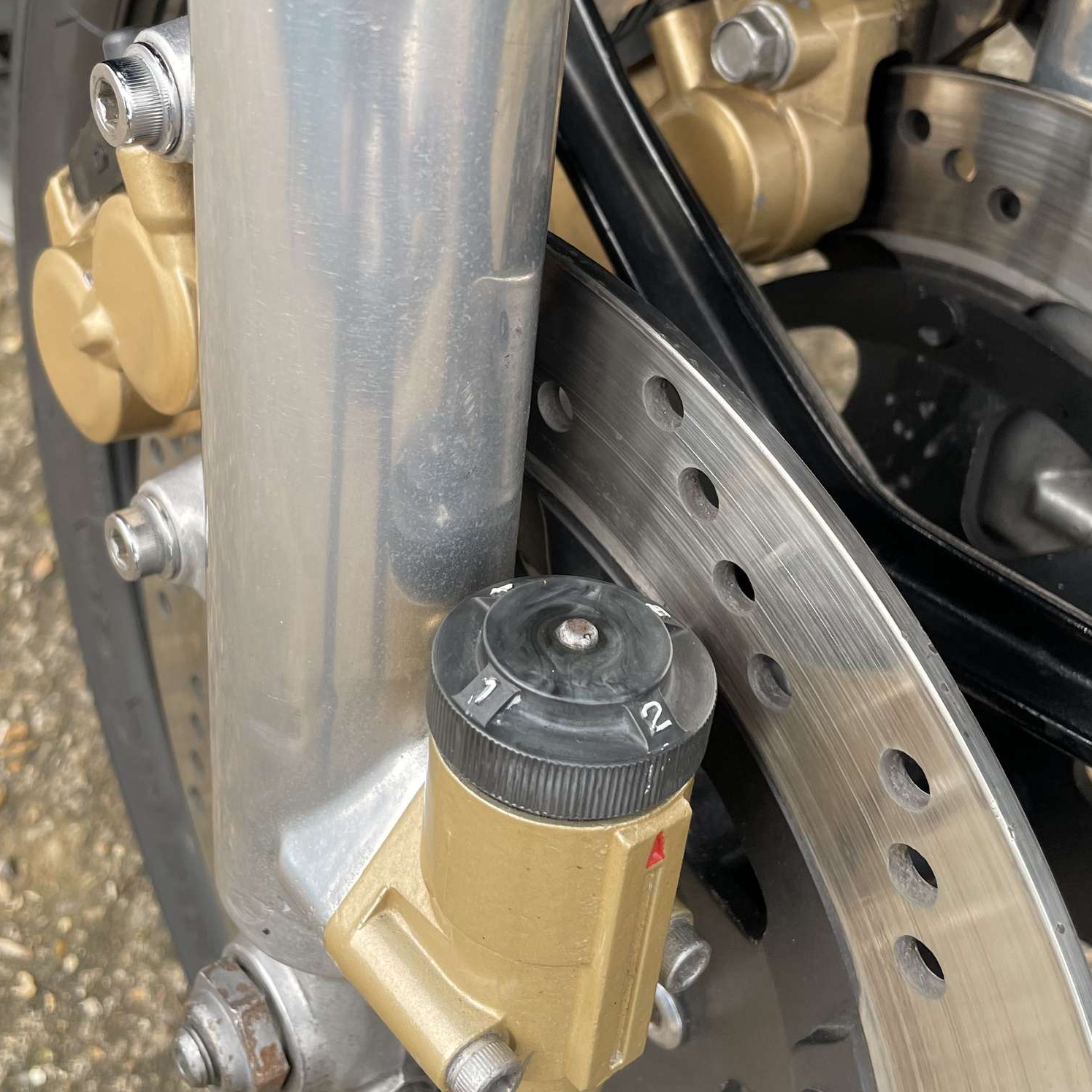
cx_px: 518
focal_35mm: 41
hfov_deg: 40.9
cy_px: 408
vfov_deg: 40.6
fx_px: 1463
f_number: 1.6
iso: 32
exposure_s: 1/359
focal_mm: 4.2
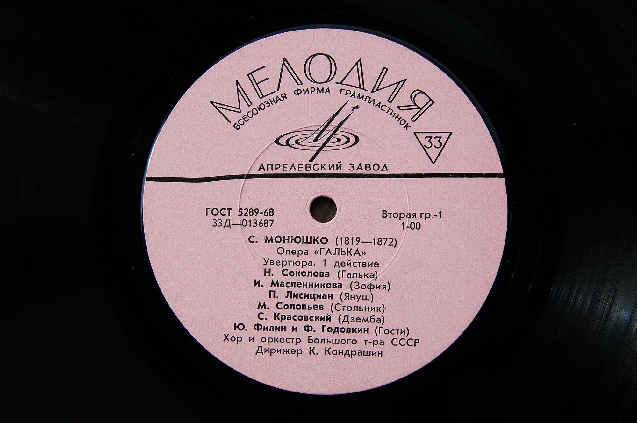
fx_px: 928
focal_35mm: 52
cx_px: 318
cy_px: 212
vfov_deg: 25.7
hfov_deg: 37.9
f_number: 8
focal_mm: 35
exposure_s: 1/250
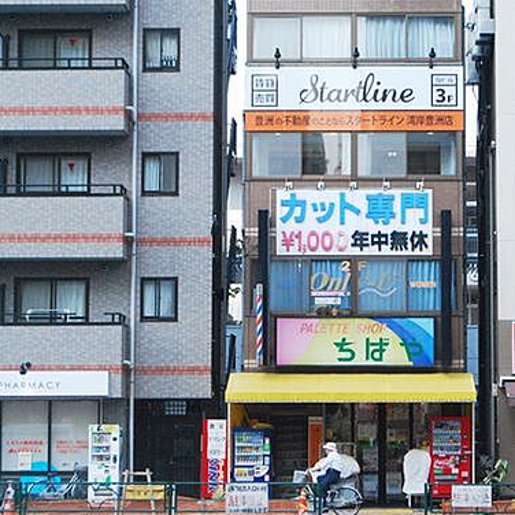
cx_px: 348
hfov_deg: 15.4
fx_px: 1902
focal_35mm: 113
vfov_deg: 15.4
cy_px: 227
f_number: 11
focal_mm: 52
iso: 1600
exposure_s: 1/500
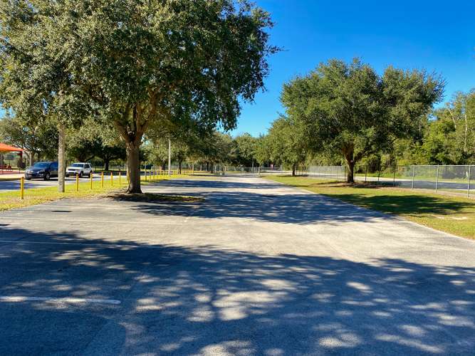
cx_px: 238
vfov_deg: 53.0
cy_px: 178
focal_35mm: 26
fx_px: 357
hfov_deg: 67.3
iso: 32
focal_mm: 4.25
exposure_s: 1/1195
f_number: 1.8
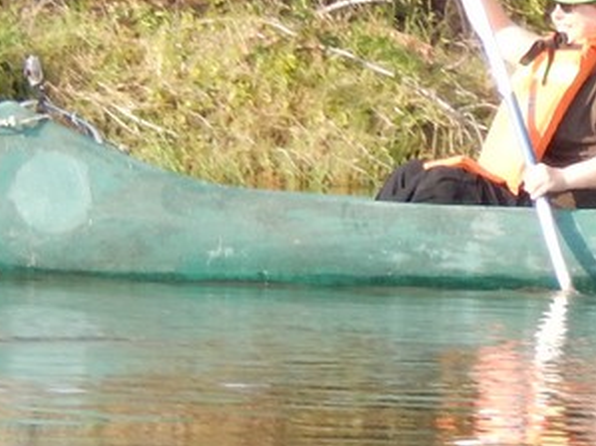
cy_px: 312
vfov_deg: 3.1
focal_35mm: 486
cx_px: 773
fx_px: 8364
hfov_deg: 4.1
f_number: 5.3
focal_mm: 18.9
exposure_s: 1/160
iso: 125
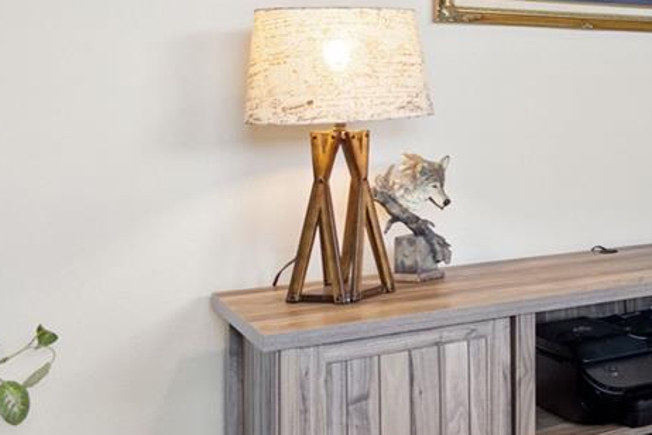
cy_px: 71
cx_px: 999
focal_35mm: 52
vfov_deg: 25.4
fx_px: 942
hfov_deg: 26.5
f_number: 4.5
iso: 400
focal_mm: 10
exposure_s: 1/1.67
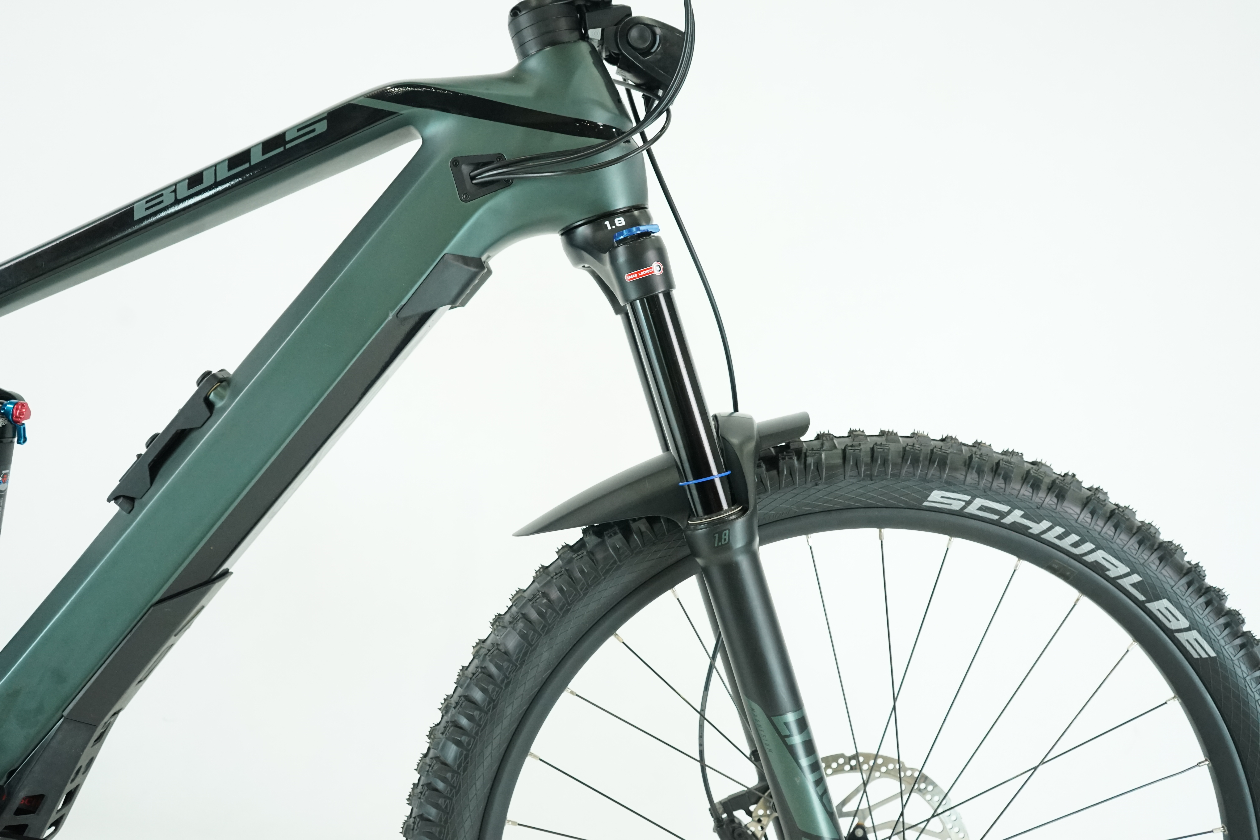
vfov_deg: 42.3
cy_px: 420
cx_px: 630
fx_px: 1085
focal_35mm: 31
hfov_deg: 60.3
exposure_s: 1/200
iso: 2500
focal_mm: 31
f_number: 5
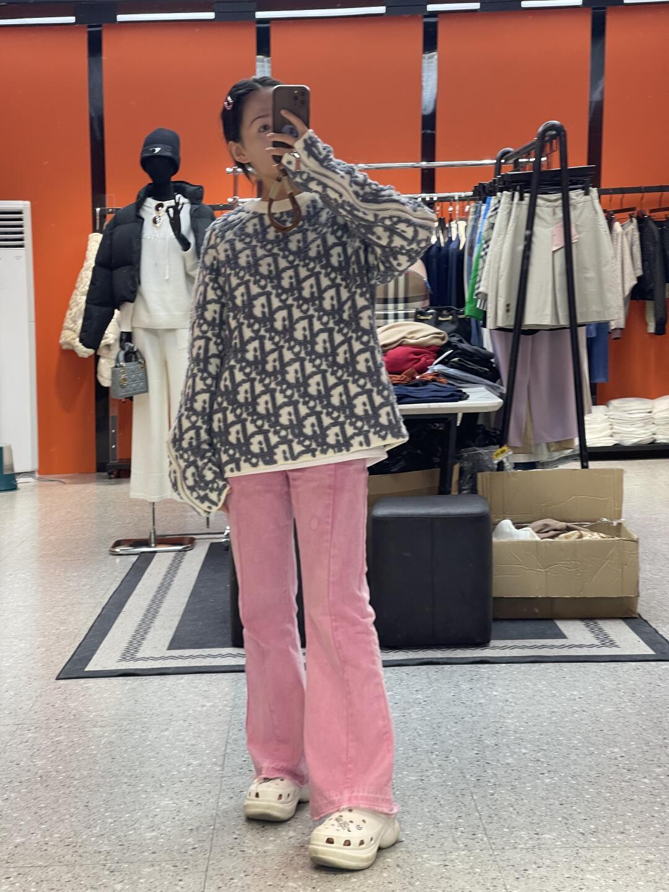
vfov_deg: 30.3
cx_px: 334
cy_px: 446
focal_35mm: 64
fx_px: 1649
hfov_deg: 22.9
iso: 160
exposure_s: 1/50
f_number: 2.2
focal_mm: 7.5
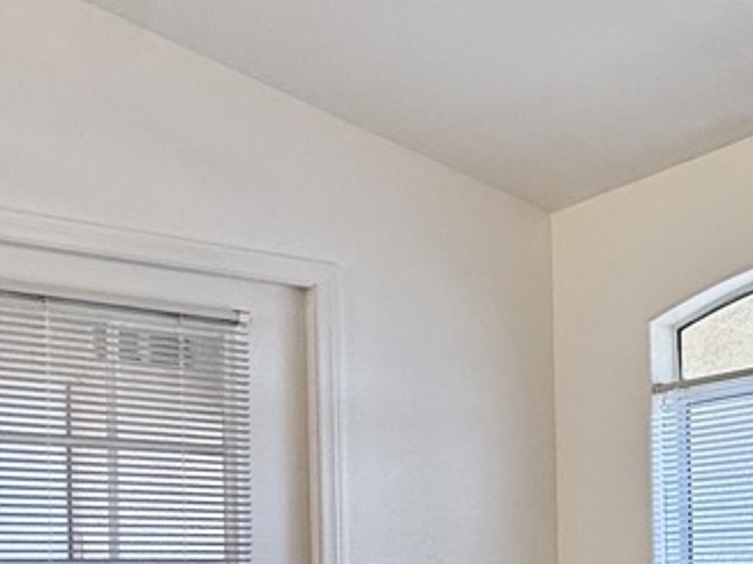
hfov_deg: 26.4
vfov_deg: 25.2
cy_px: 573
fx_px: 1196
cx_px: 1104
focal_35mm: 55
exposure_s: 1/120
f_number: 2.2
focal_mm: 2.22
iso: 125
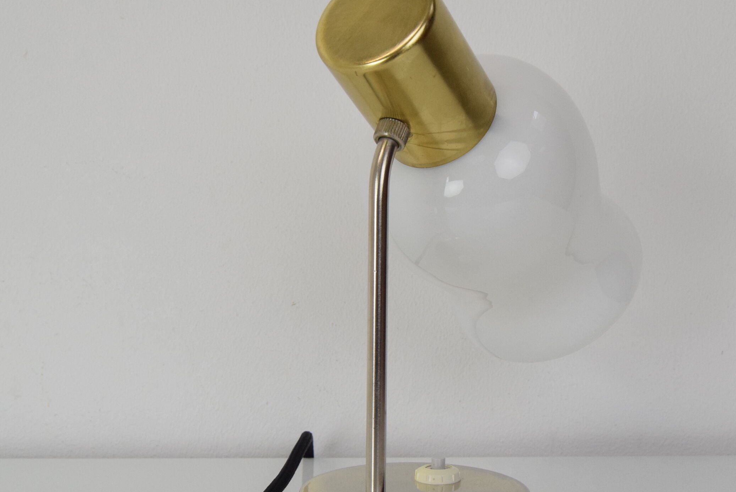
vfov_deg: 20.9
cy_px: 297
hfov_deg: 30.9
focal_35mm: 65
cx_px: 383
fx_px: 1330
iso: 1600
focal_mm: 30
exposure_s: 1/320
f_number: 9
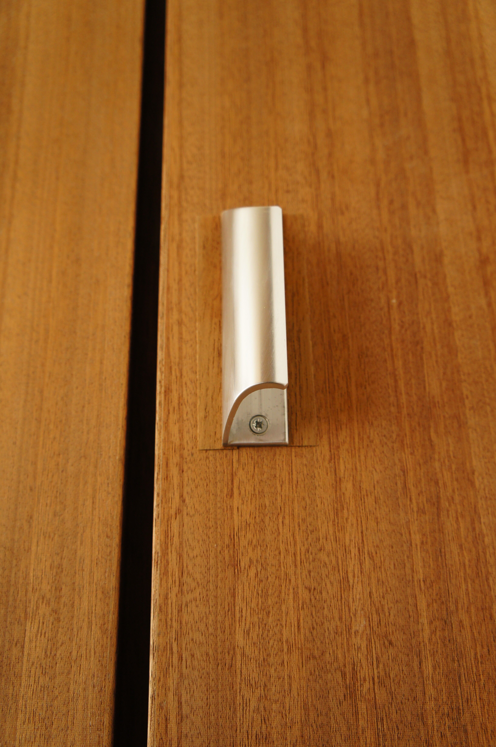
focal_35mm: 38
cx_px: 248
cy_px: 374
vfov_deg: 51.3
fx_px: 777
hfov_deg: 35.4
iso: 640
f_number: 4
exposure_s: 1/60
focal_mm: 25
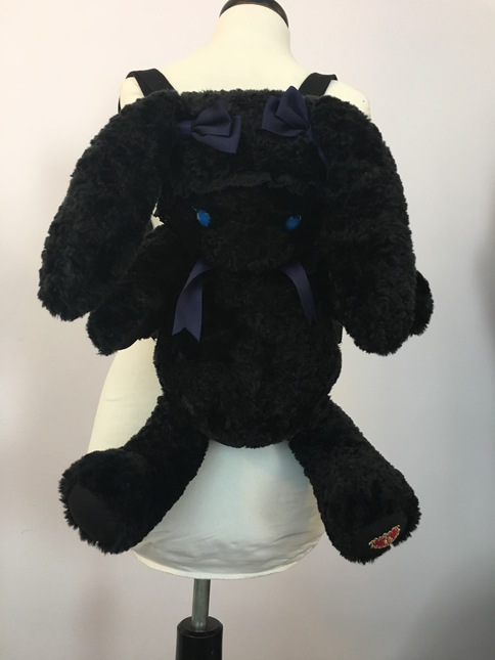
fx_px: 553
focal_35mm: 29
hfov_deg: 48.2
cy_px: 330
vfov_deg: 61.7
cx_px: 248
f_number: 2.2
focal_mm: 4.15
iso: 200
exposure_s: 1/24
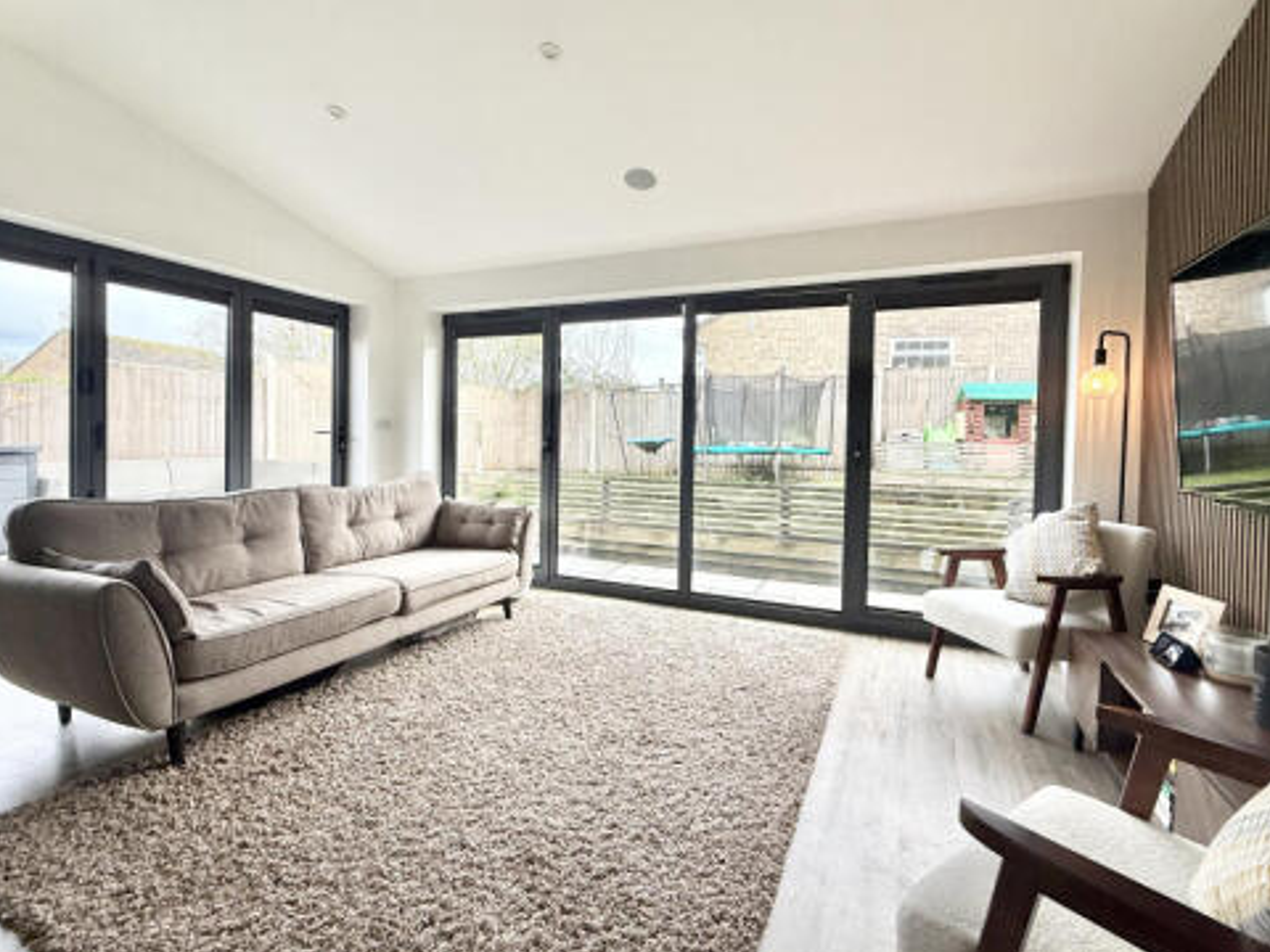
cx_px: 636
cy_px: 448
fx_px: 624
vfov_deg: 74.7
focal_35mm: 17
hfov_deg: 91.0
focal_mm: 2.22
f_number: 2.2
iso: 64
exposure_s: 1/175
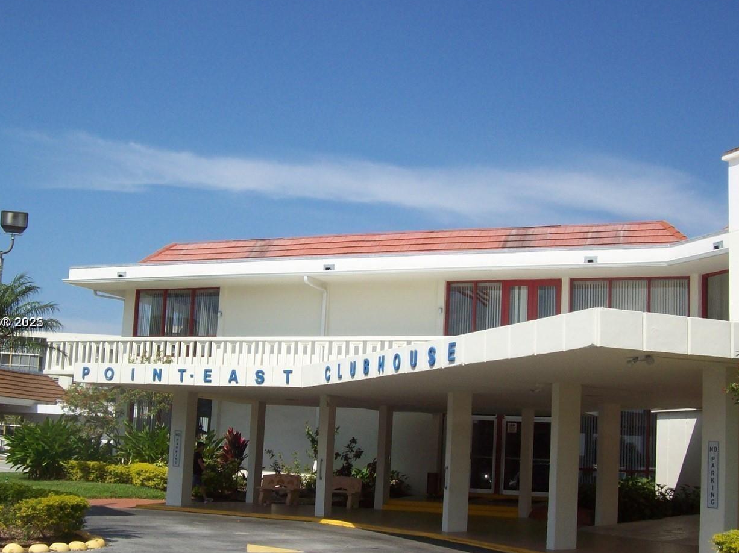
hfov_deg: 40.4
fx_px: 1003
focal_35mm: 47
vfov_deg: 30.8
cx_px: 333
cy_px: 323
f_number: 4.8
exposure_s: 1/850
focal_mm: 6
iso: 80
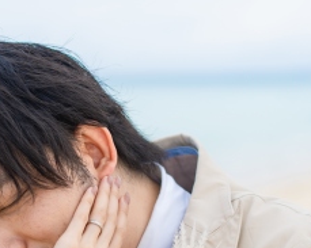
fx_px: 1656
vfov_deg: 8.5
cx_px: 4
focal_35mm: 180
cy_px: 326
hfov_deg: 10.6
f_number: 2.5
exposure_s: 1/320
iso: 100
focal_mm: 55
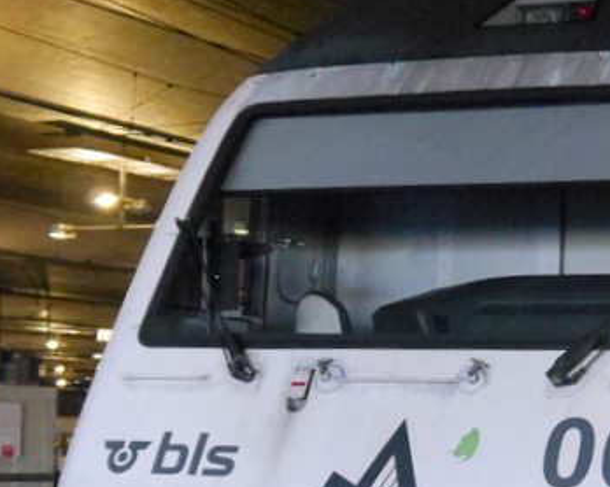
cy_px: 389
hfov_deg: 18.6
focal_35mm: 101
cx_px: 585
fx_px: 1822
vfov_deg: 15.1
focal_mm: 15
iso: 2000
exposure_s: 1/60
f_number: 3.6
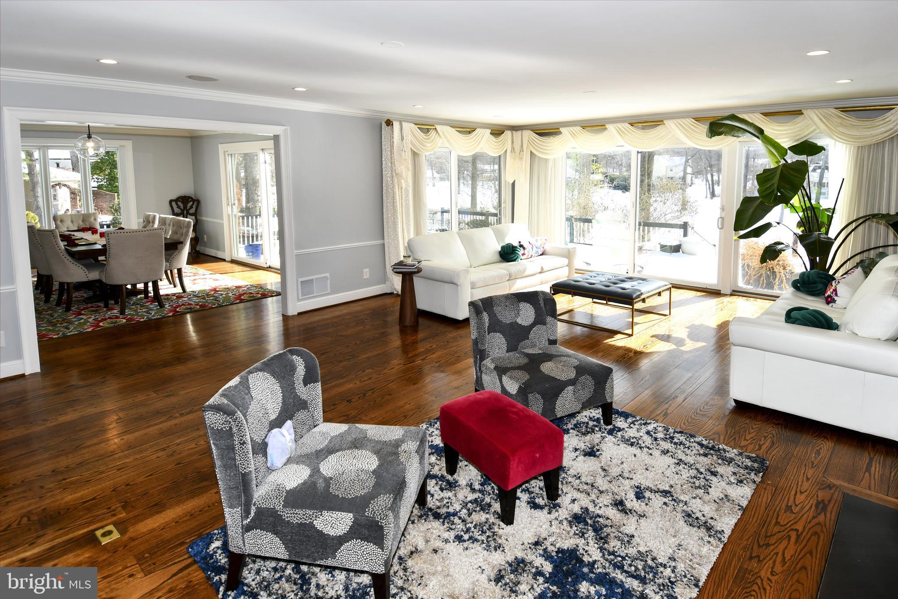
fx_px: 449
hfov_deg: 90.0
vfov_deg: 67.4
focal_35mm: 18
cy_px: 300
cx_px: 449
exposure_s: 1/125
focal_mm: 12
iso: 110
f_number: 5.6
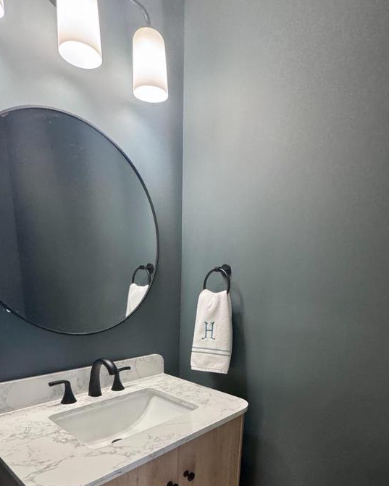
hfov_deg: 63.1
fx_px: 317
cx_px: 209
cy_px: 371
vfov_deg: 69.5
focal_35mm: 22
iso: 500
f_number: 2.2
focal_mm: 2.22
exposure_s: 1/60
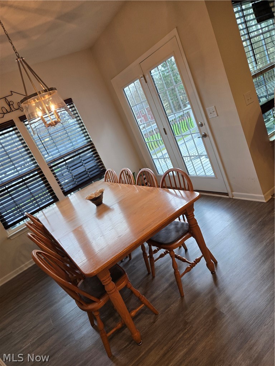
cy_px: 183
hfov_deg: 58.9
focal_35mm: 23
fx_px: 244
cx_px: 138
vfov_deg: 73.9
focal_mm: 5.4
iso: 80
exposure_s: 1/120
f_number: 1.8
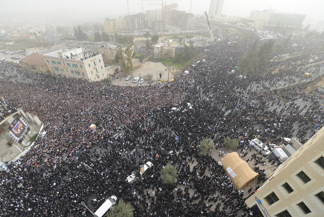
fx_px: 126
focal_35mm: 14
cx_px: 162
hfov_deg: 104.2
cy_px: 108
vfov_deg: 81.3
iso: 320
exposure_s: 1/400
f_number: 5.6
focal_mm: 14
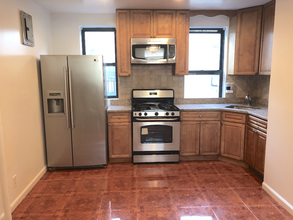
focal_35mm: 29
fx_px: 245
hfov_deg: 61.7
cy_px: 110
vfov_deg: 48.2
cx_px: 146
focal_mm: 3.99
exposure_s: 1/60
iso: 200
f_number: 1.8
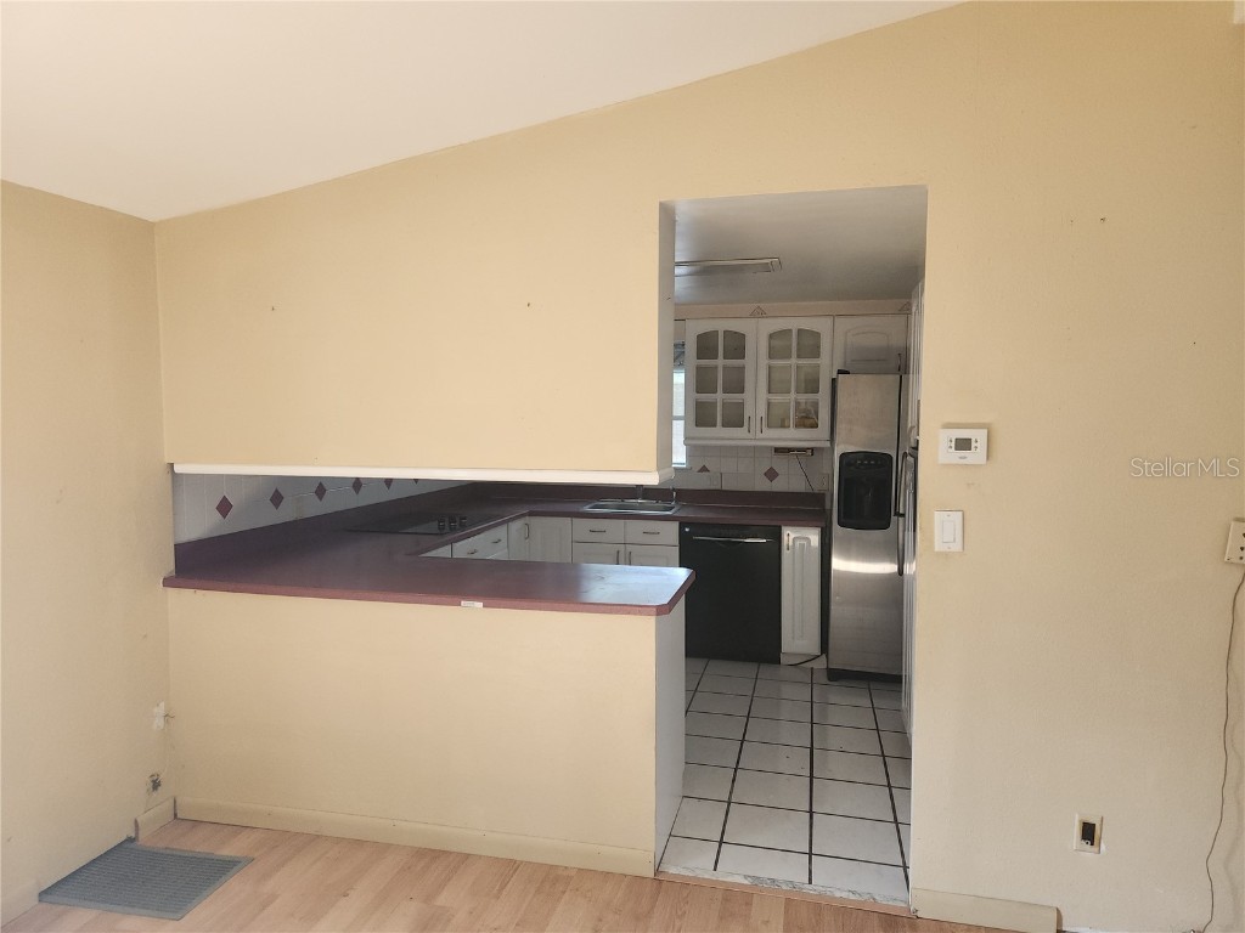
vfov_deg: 58.9
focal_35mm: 23
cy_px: 466
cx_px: 622
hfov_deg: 73.9
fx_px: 827
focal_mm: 5.4
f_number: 1.8
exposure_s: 1/180
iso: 160
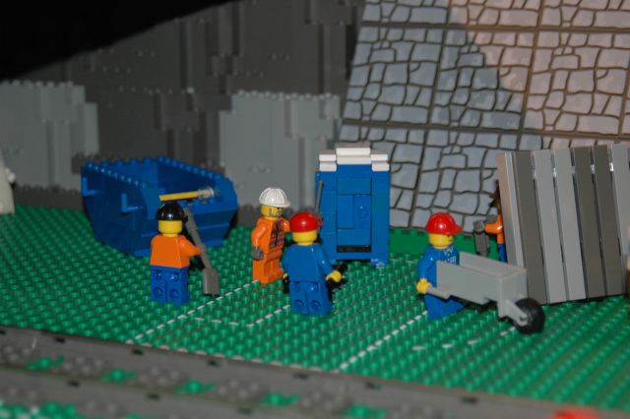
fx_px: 1574
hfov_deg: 22.6
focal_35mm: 90
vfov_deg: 15.2
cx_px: 315
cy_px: 210
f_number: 4.8
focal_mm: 60
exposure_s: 1/60
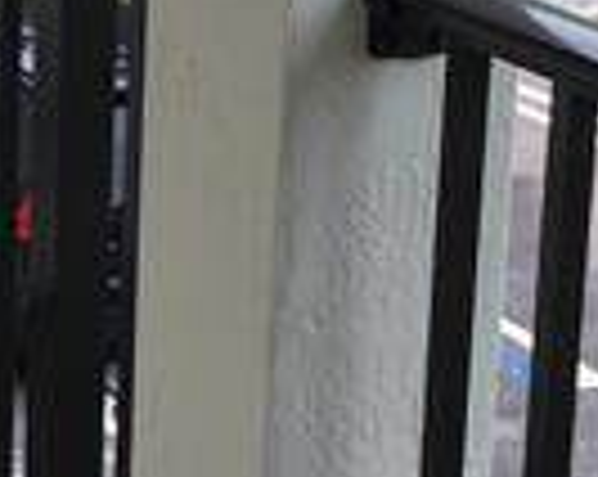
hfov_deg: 14.5
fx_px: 2262
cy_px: 99
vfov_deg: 12.0
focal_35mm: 128
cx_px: -153
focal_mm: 4.15
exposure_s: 1/455
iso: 32
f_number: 2.2
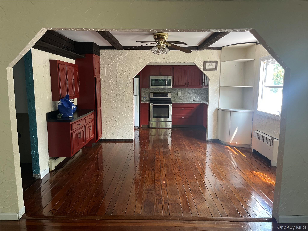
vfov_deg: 53.1
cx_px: 154
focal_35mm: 26
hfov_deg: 67.3
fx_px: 231
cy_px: 116
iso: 125
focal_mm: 5.1
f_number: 1.6
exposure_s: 1/85
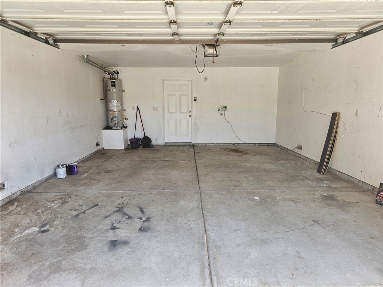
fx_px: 254
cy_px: 144
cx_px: 192
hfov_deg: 73.9
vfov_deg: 58.9
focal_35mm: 23
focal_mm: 6.3
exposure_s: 1/207
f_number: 1.7
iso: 25
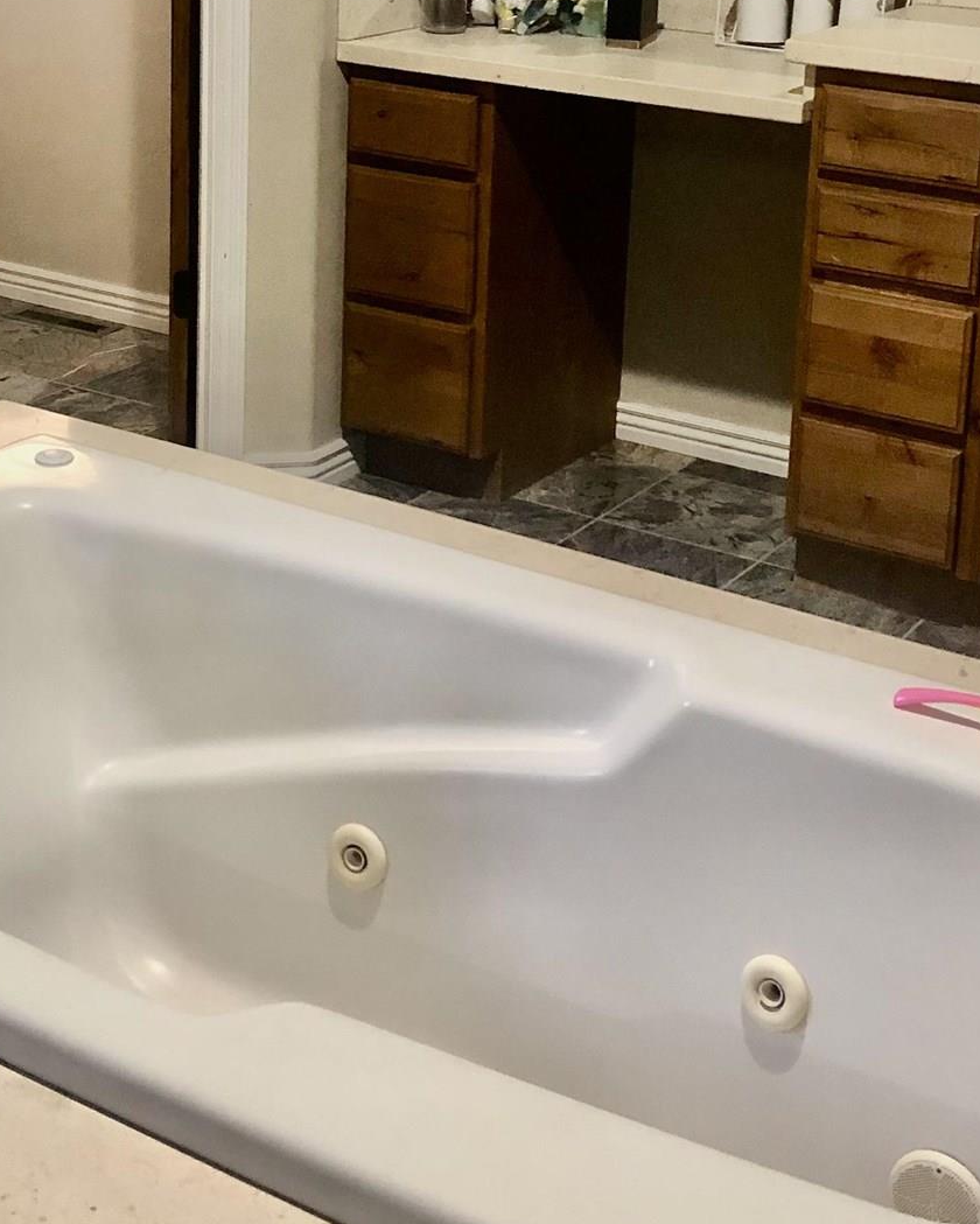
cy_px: 169
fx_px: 2174
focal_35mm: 60
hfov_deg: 25.3
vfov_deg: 30.3
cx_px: 360
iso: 100
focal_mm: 3.99
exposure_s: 1/15
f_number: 1.8
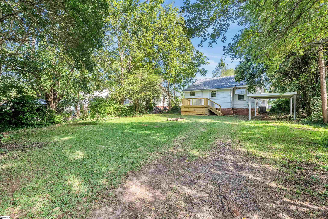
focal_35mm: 16
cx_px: 164
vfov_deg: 73.7
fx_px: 146
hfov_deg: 96.7
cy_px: 110
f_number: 9
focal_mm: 16
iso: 640
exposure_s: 1/200
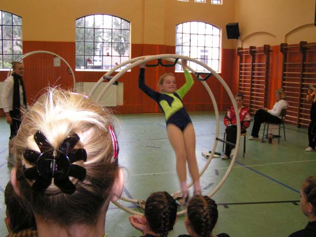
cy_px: 118
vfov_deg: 37.7
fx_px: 347
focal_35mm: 38
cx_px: 158
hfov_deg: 49.0
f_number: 2.8
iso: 200
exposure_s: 1/40
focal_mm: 5.8
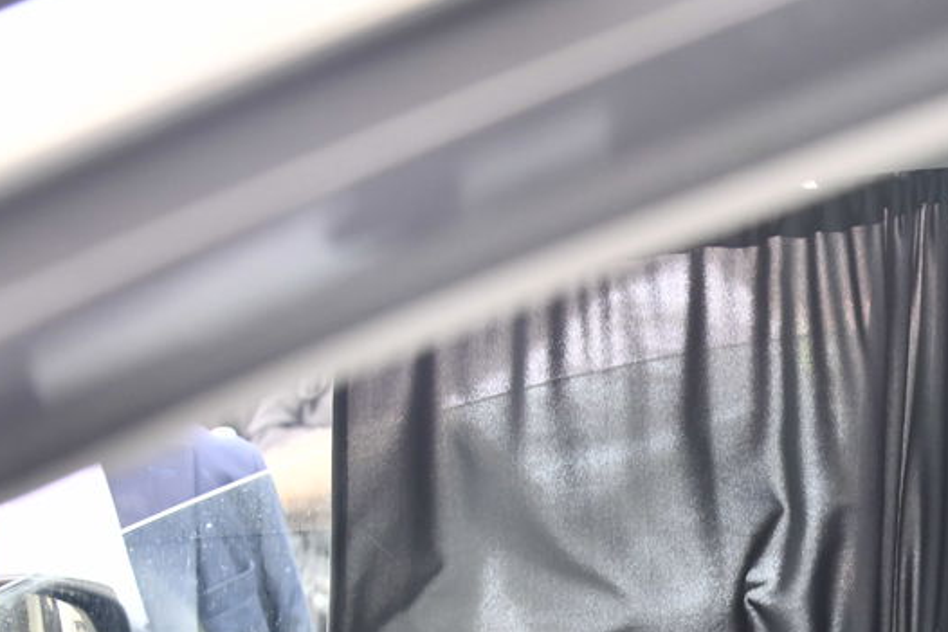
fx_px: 3082
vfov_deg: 11.5
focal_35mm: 117
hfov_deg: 17.1
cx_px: 923
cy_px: 728
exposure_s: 1/125
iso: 640
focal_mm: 44
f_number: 5.6
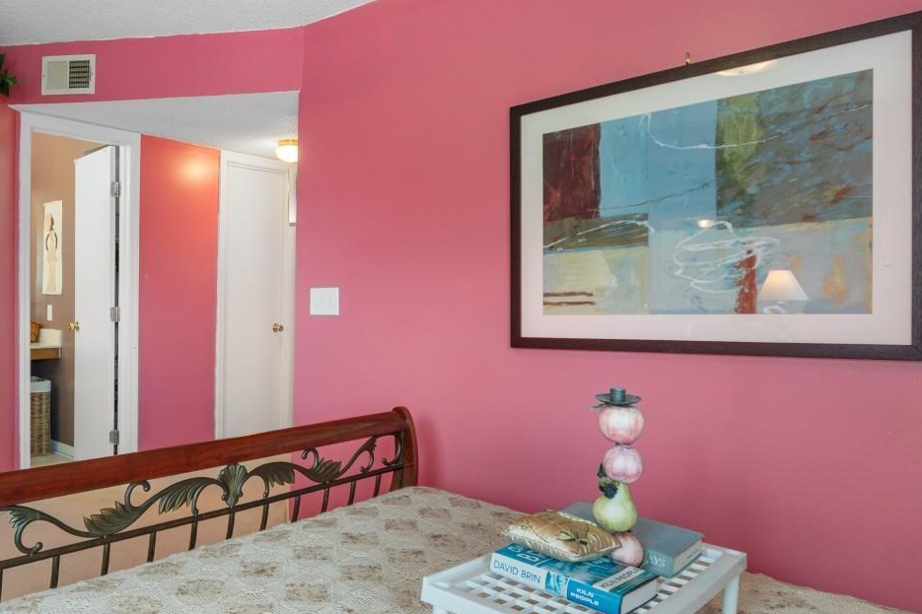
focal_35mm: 26
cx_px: 258
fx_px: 666
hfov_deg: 66.1
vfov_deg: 49.5
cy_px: 279
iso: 100
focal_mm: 10
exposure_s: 1/4
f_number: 4.5
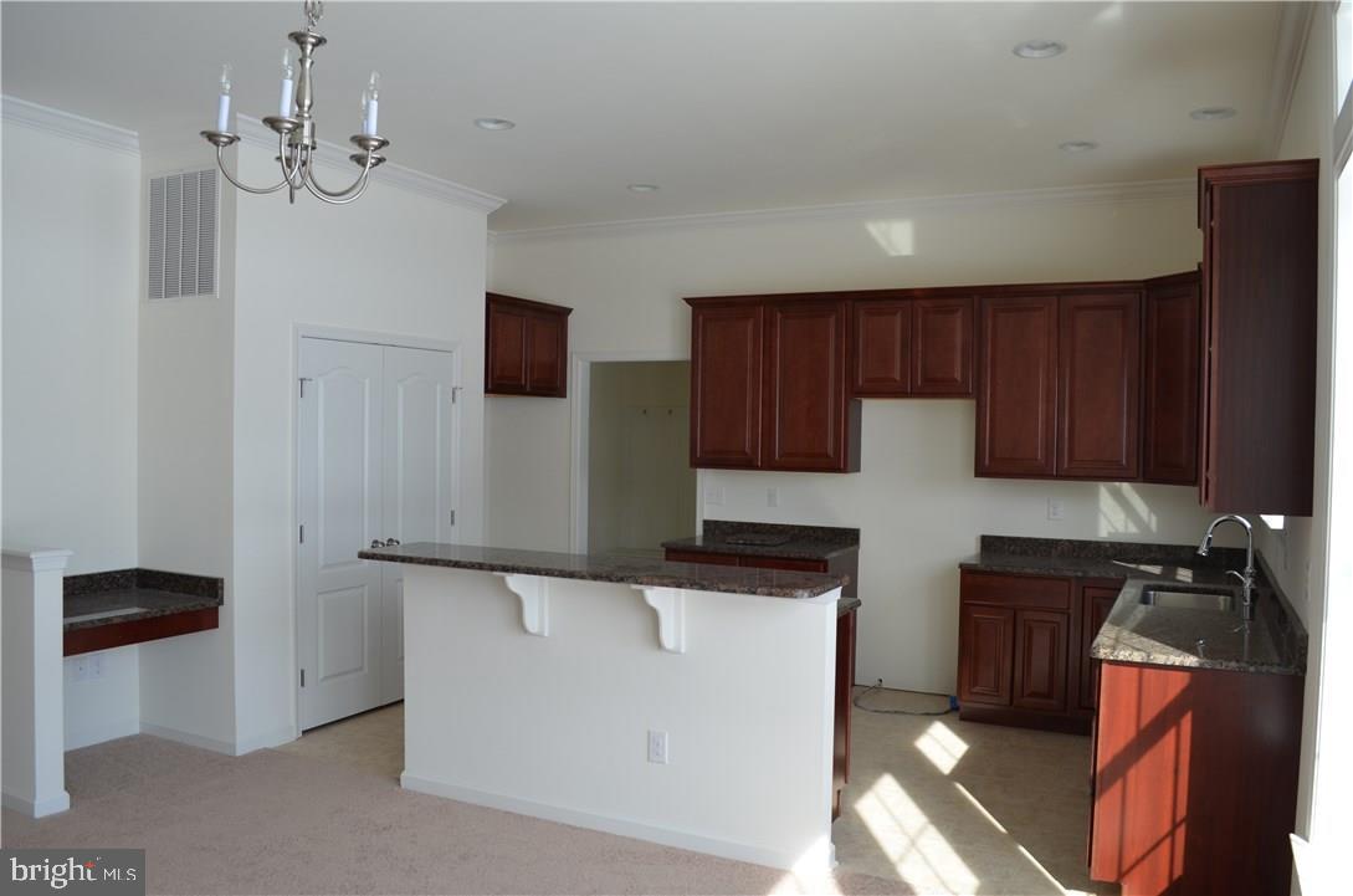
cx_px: 676
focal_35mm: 27
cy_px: 448
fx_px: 1013
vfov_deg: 47.7
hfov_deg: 67.5
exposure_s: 1/125
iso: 200
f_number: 5.6
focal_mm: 18
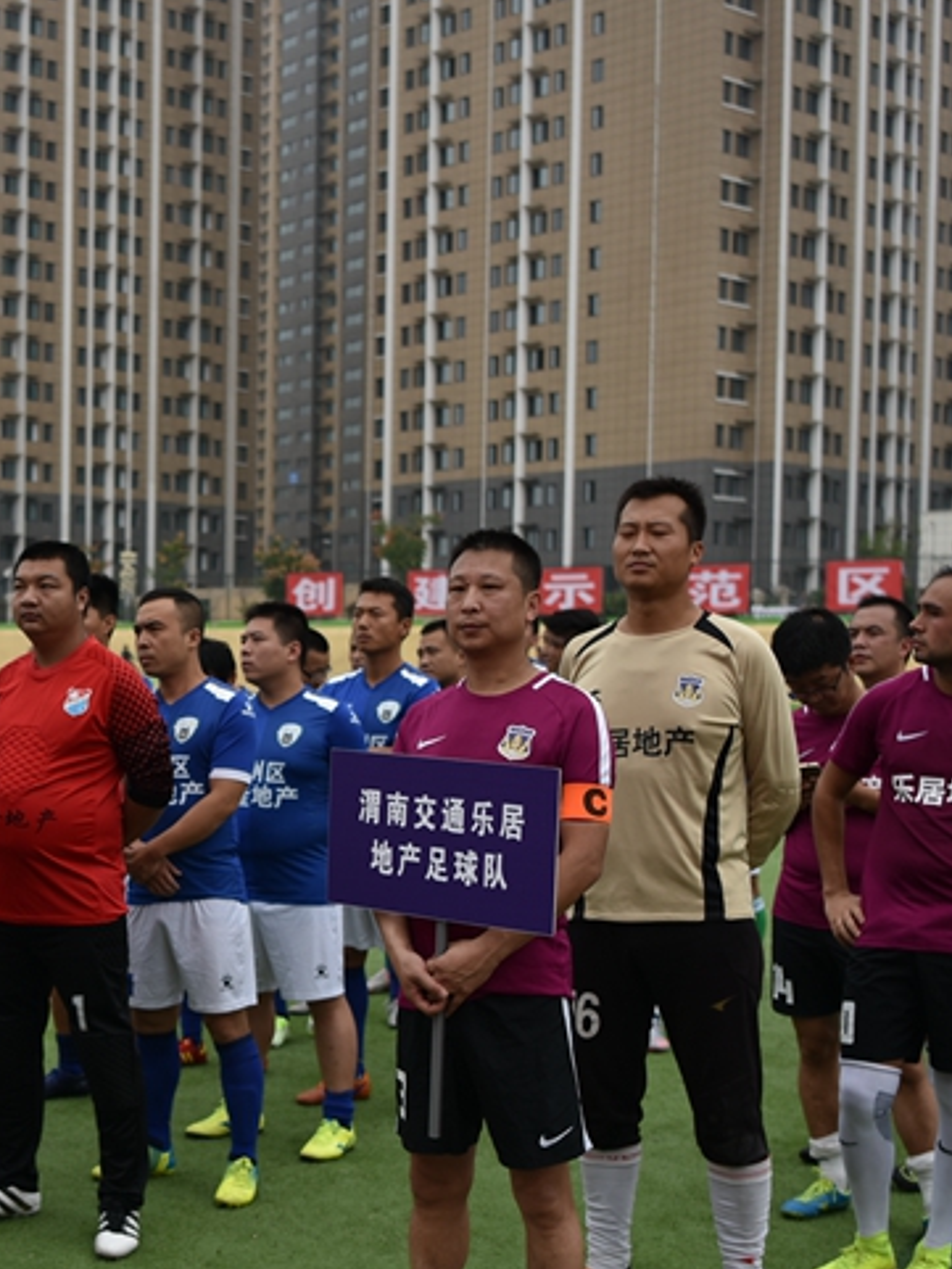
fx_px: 2126
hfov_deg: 24.4
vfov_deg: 33.1
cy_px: 788
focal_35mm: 58
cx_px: 63
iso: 100
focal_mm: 29
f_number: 2.8
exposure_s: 1/1000
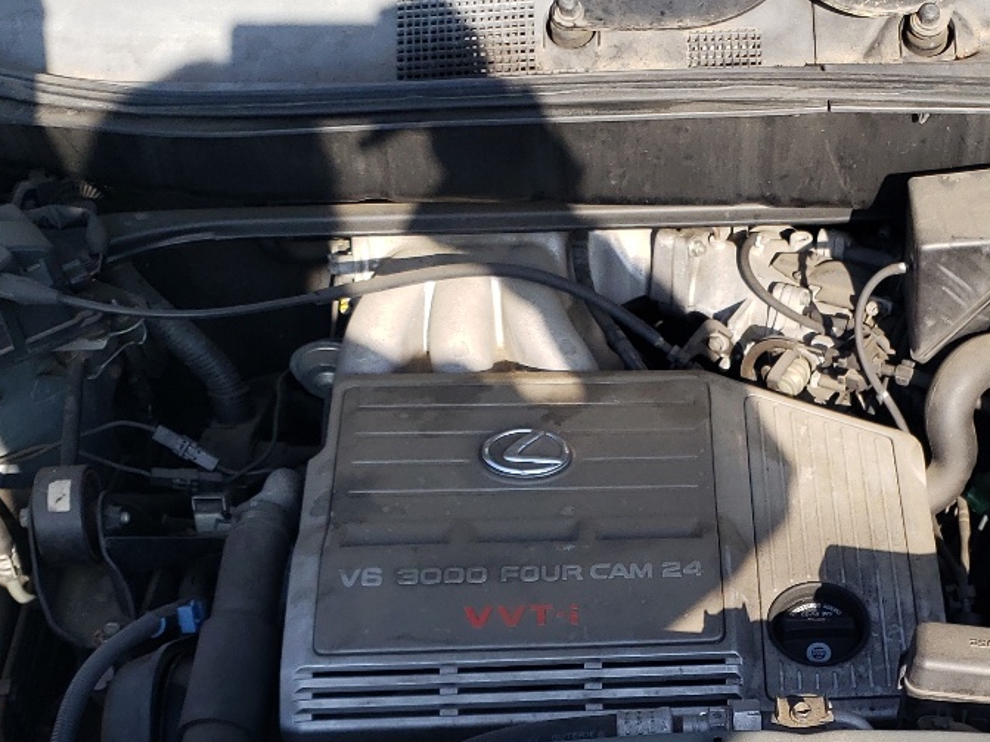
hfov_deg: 30.8
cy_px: 693
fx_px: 1773
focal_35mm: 62
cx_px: 714
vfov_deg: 22.9
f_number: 1.5
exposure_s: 1/833
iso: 50
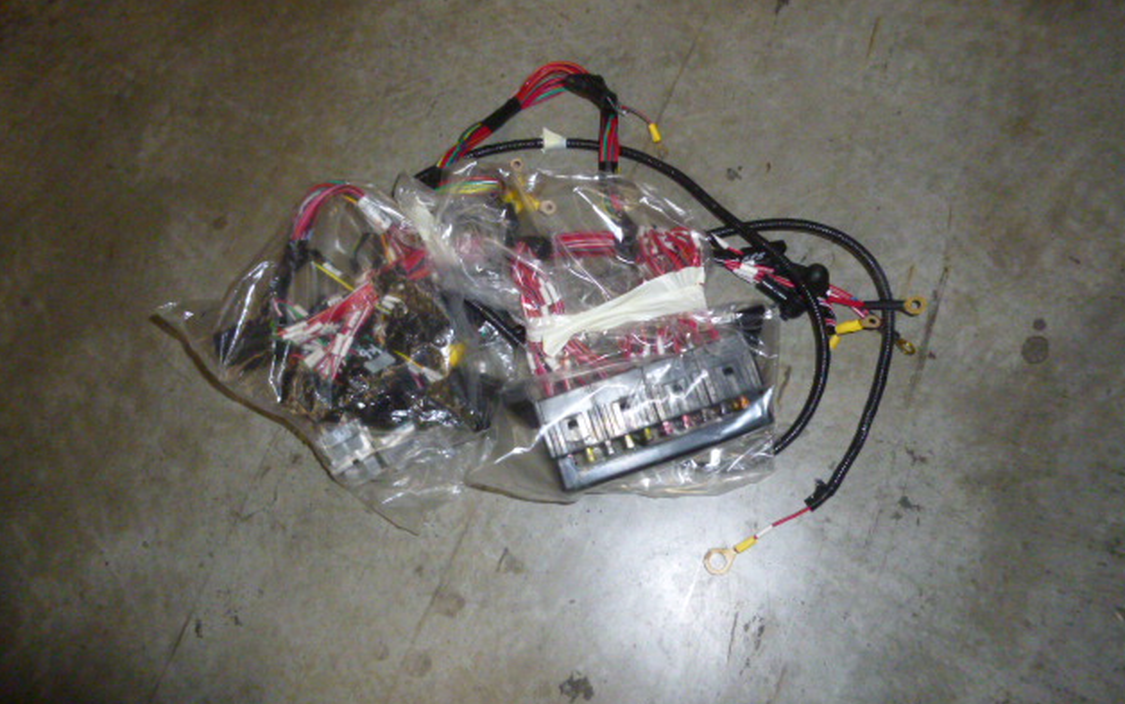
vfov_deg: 46.1
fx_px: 828
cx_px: 564
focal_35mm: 27
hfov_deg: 68.4
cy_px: 340
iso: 400
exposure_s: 1/60
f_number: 3.1
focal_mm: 4.5
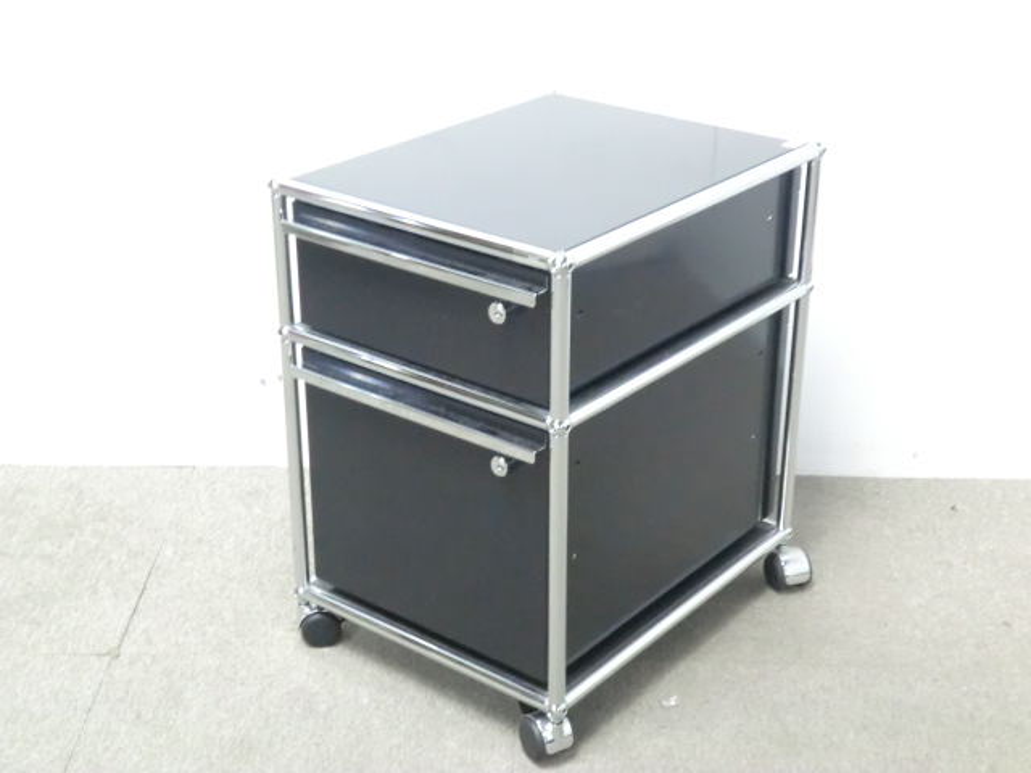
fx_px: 1608
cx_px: 516
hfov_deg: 35.5
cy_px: 386
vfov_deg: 27.0
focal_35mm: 54
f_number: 4.5
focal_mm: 9.8
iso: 800
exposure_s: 1/8
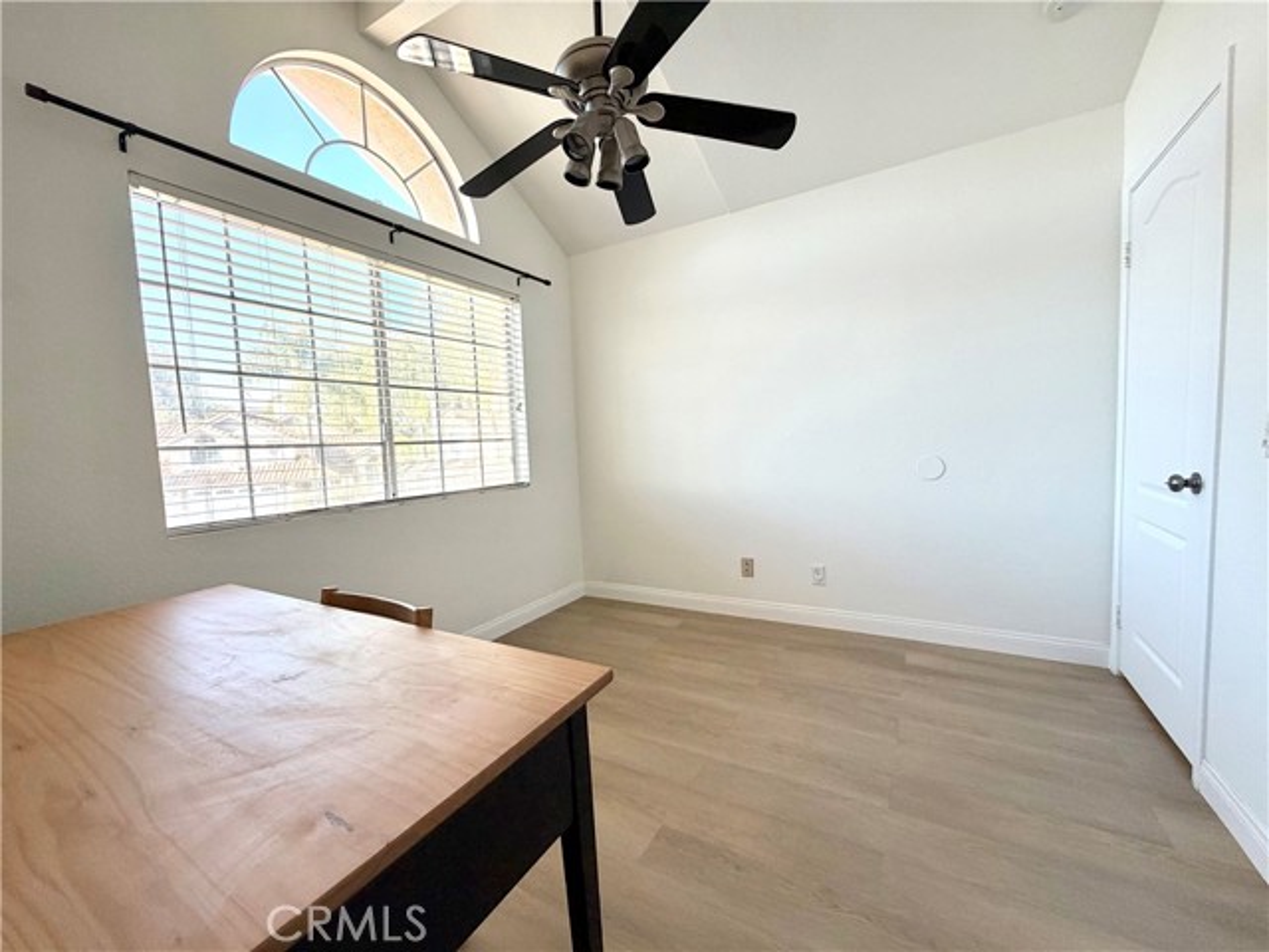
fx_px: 513
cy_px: 476
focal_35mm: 14
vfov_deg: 85.7
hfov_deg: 102.1
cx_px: 634
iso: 100
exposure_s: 1/121
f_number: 2.2
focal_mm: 2.22
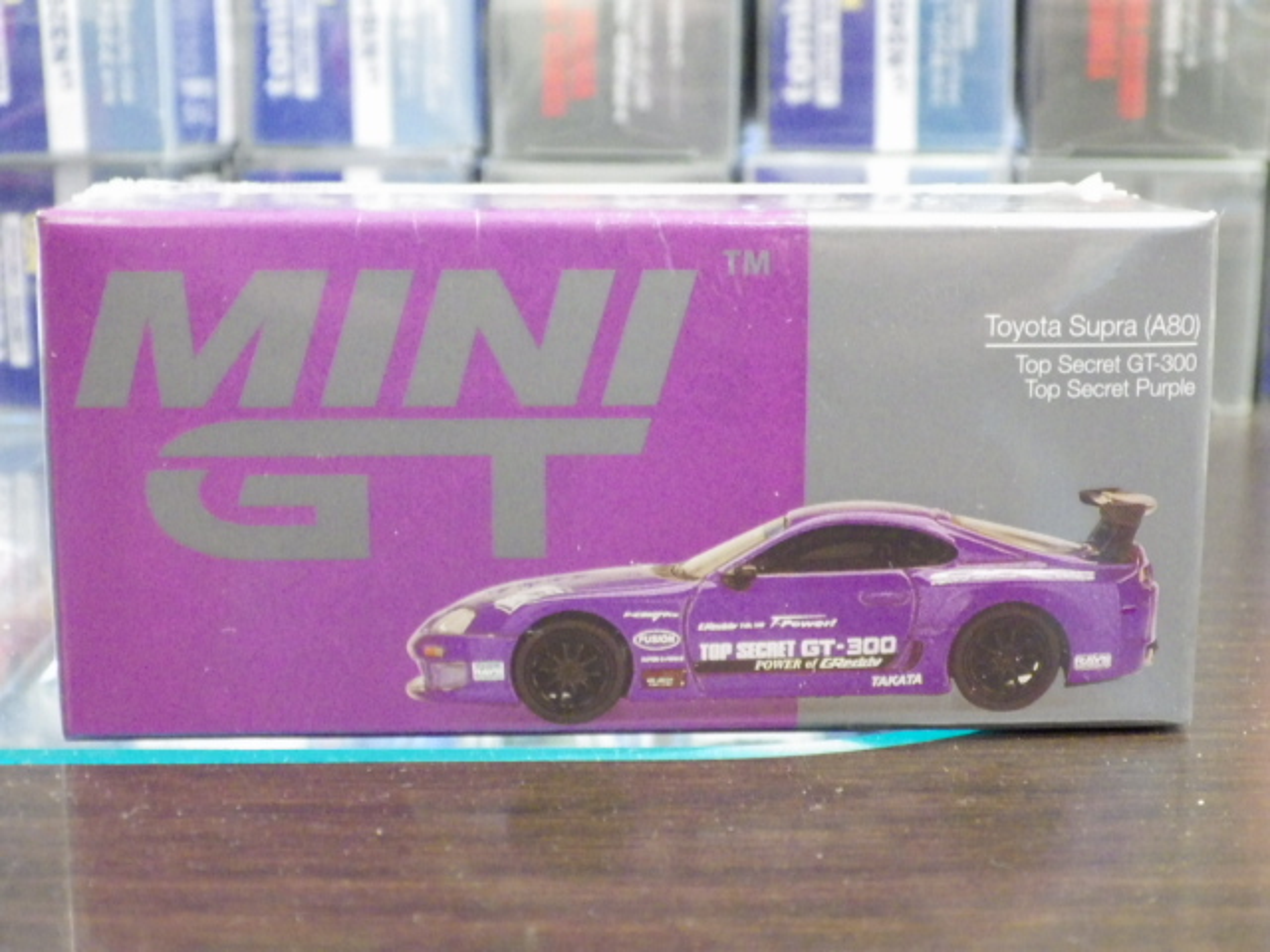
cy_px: 476
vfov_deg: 24.8
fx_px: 2165
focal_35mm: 59
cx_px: 635
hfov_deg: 32.7
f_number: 4
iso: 1600
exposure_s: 1/25
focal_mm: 10.7
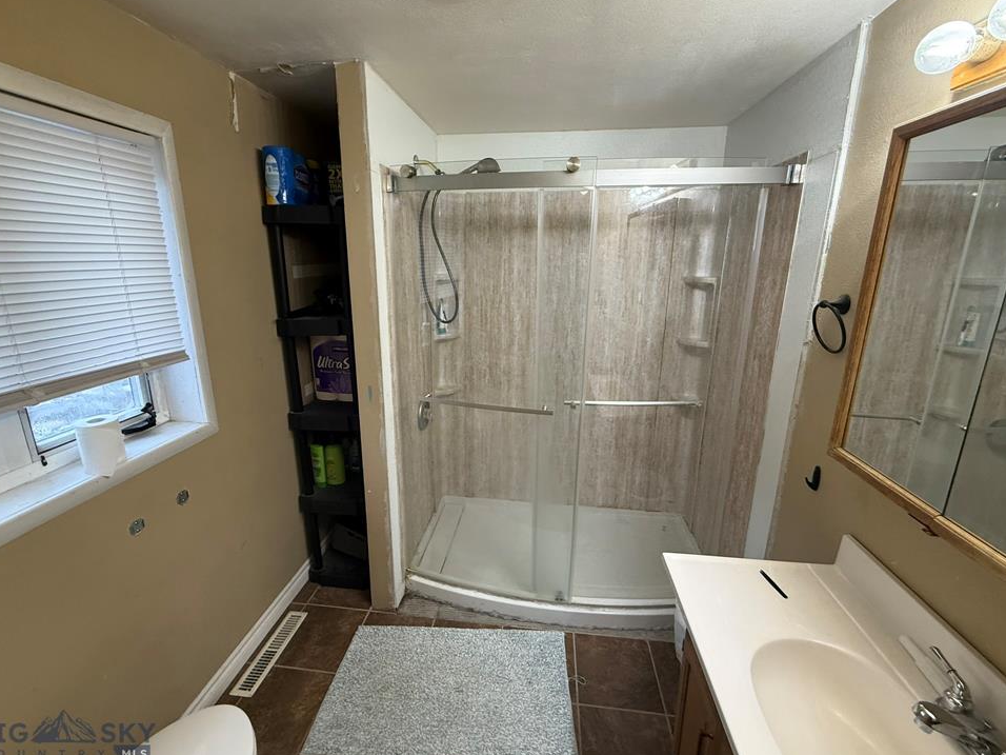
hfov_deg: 98.2
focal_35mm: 15
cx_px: 496
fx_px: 436
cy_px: 363
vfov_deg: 81.7
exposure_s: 1/60
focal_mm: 2.22
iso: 250
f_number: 2.2
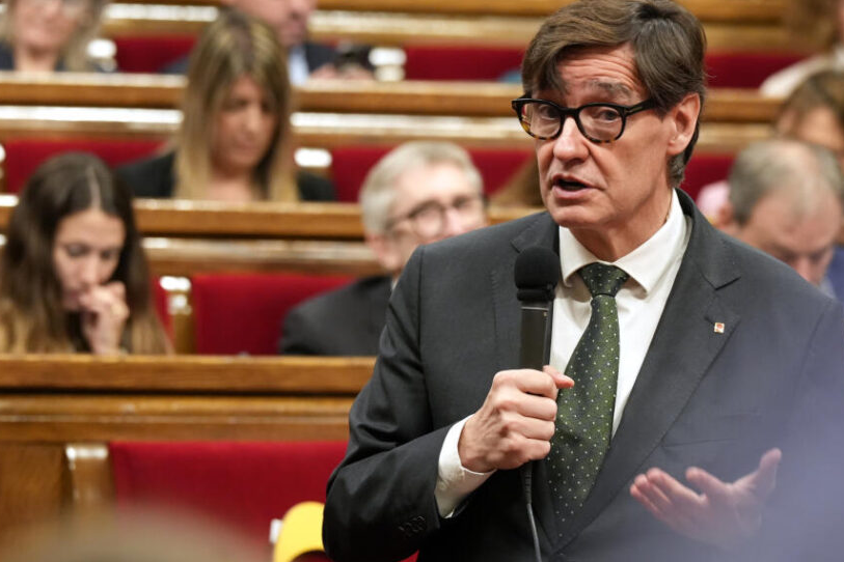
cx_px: 353
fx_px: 7127
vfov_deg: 4.5
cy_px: 368
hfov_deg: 6.8
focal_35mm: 304
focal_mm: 200
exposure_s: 1/125
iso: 3200
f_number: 5
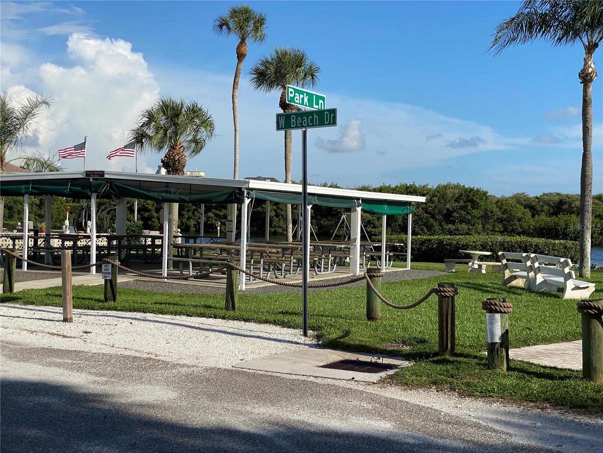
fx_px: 906
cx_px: 302
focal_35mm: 52
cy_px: 226
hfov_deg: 36.8
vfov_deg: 28.0
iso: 20
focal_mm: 6
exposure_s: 1/2083
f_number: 2
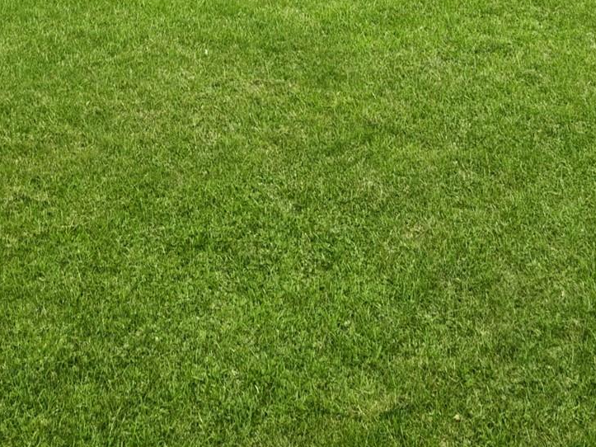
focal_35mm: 51
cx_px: 261
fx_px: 878
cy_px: -185
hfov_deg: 37.4
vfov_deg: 23.8
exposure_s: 1/60
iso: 200
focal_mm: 9
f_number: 8
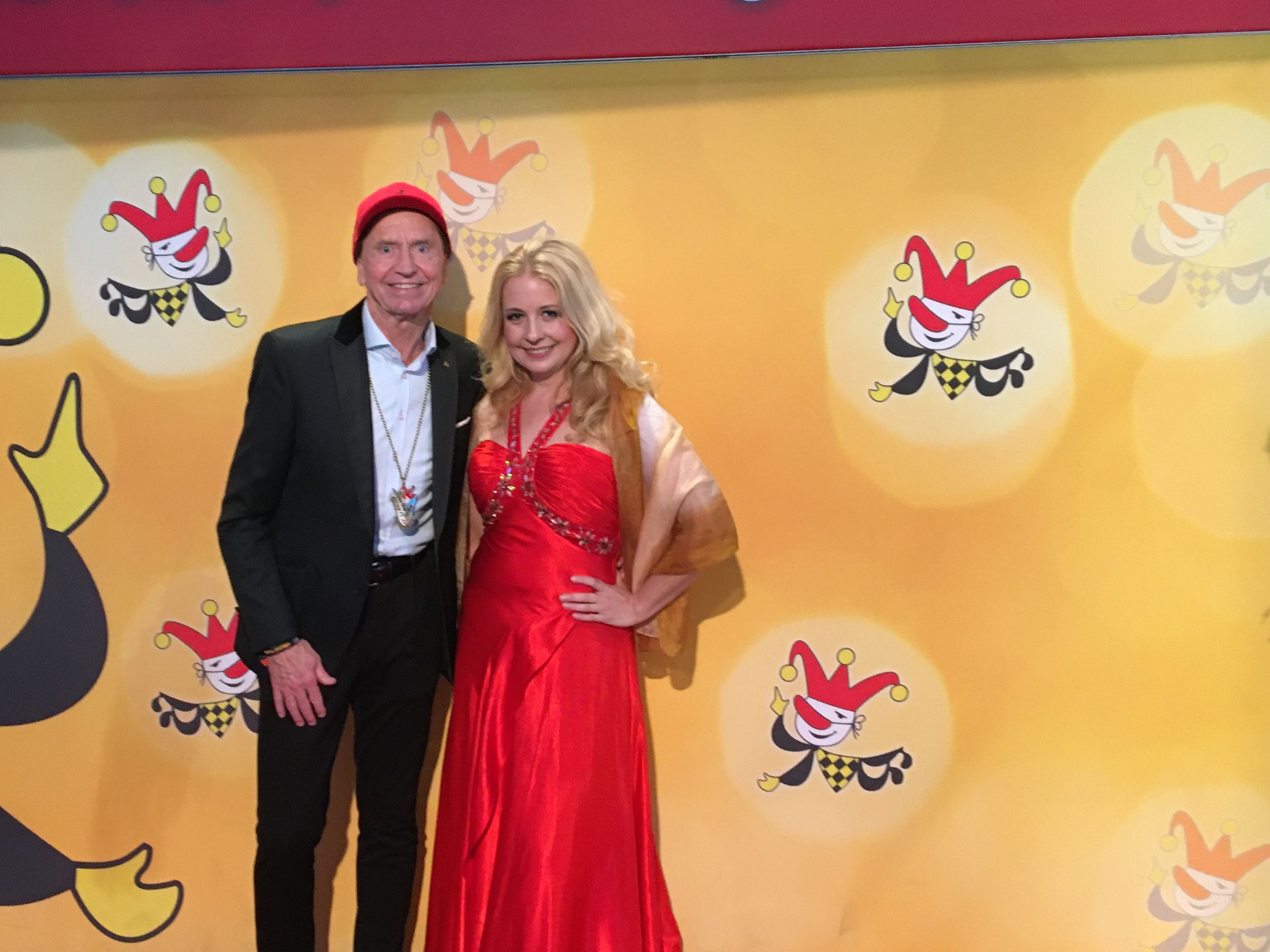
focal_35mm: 41
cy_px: 538
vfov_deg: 35.1
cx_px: 517
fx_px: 1504
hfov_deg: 45.6
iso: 200
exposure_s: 1/20
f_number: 2.2
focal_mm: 4.15
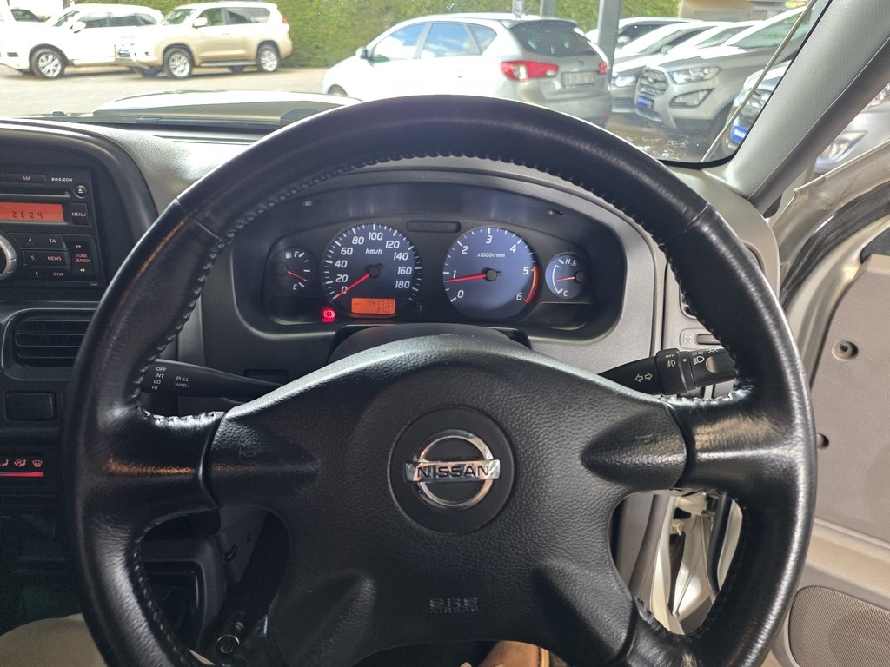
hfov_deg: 73.9
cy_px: 334
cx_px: 445
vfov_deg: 58.9
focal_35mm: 23
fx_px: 591
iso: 250
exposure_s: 1/100
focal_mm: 6.25
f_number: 1.7
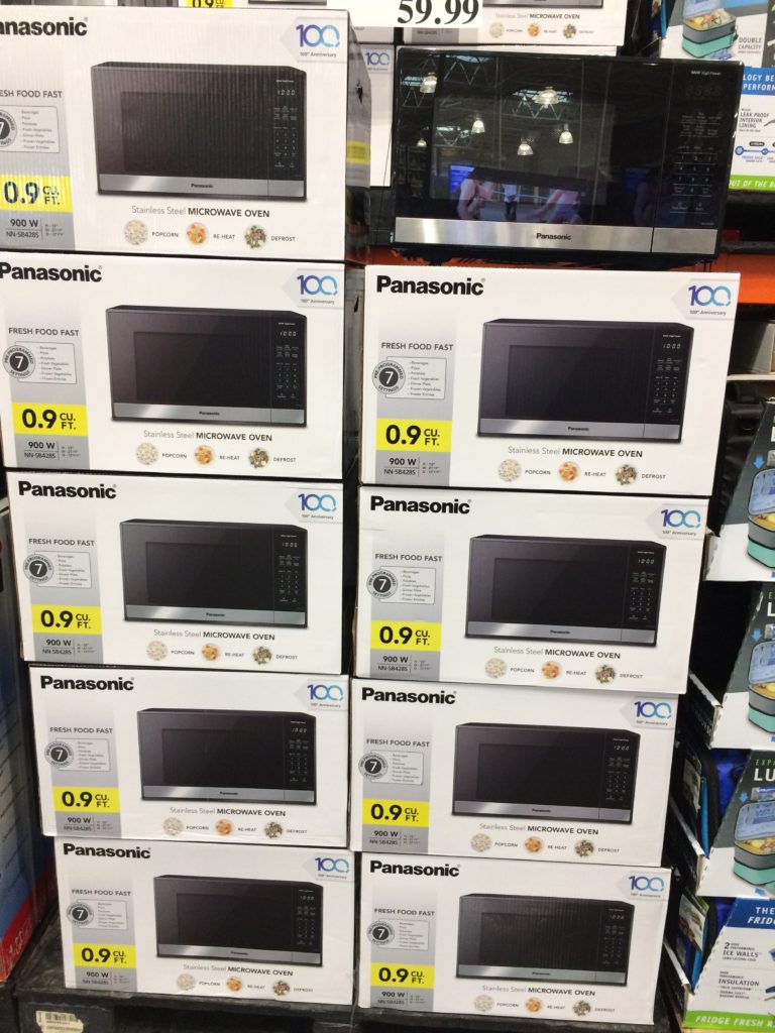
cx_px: 388
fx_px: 866
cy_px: 516
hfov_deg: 48.2
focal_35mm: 29
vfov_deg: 61.7
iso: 80
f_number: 2.2
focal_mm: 4.15
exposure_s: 1/33
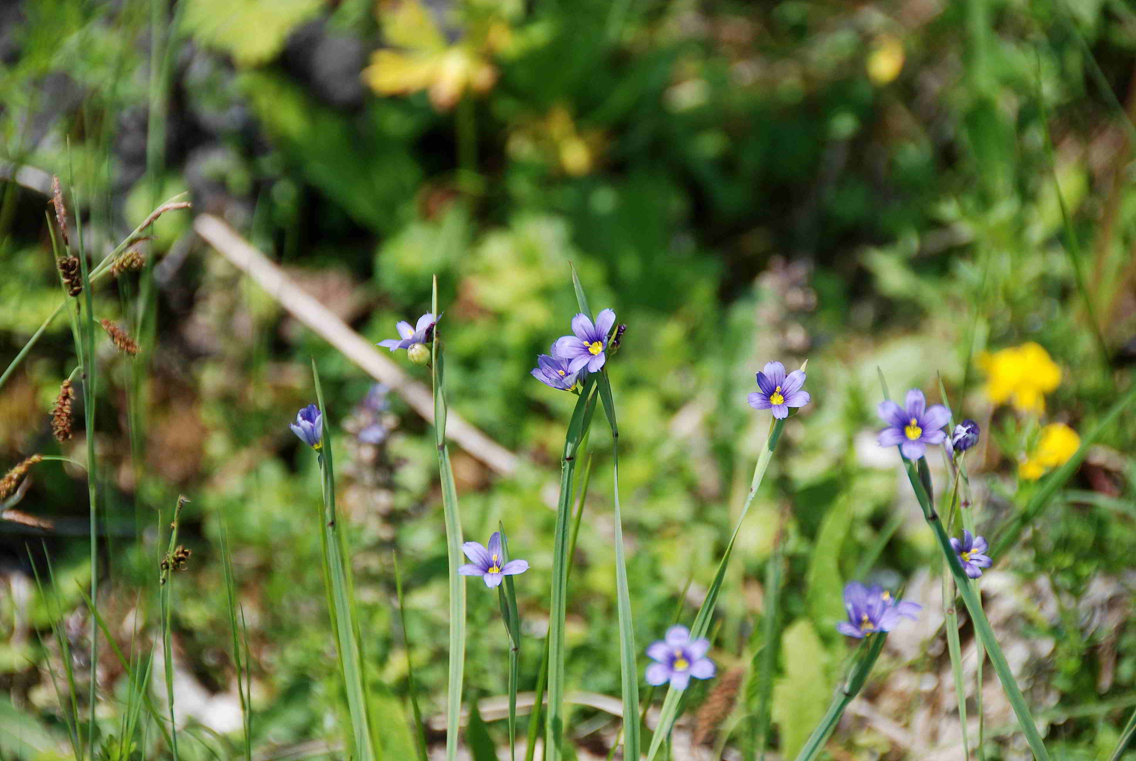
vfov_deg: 4.6
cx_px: 568
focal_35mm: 300
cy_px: 380
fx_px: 9478
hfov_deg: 6.9
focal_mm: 200
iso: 200
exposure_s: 1/500
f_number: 5.6
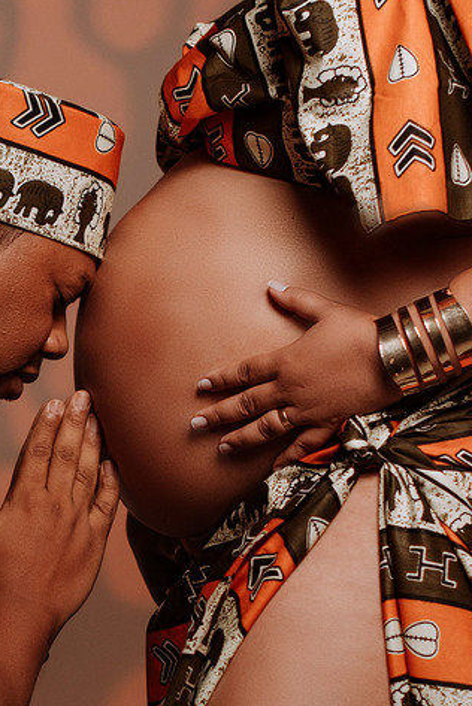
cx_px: 16
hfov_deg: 7.2
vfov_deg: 10.8
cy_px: 555
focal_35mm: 190
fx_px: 3731
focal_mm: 50
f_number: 2.8
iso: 160
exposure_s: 1/125
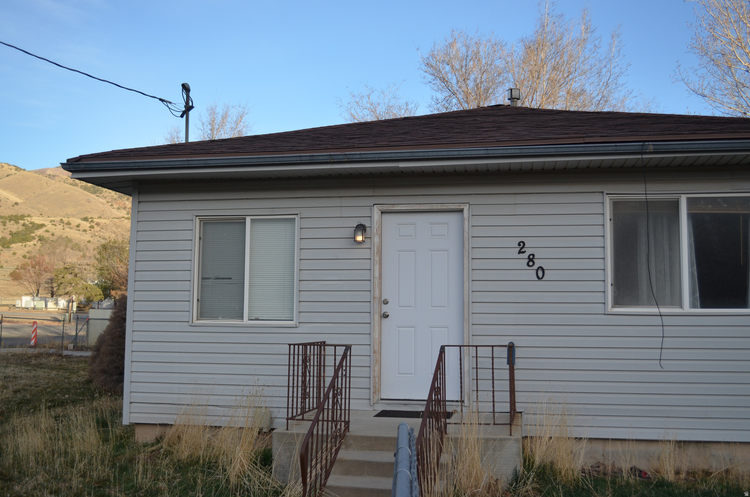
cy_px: 248
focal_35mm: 36
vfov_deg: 36.7
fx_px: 748
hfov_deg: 53.2
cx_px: 375
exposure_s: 1/1250
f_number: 4.5
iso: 400
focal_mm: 24
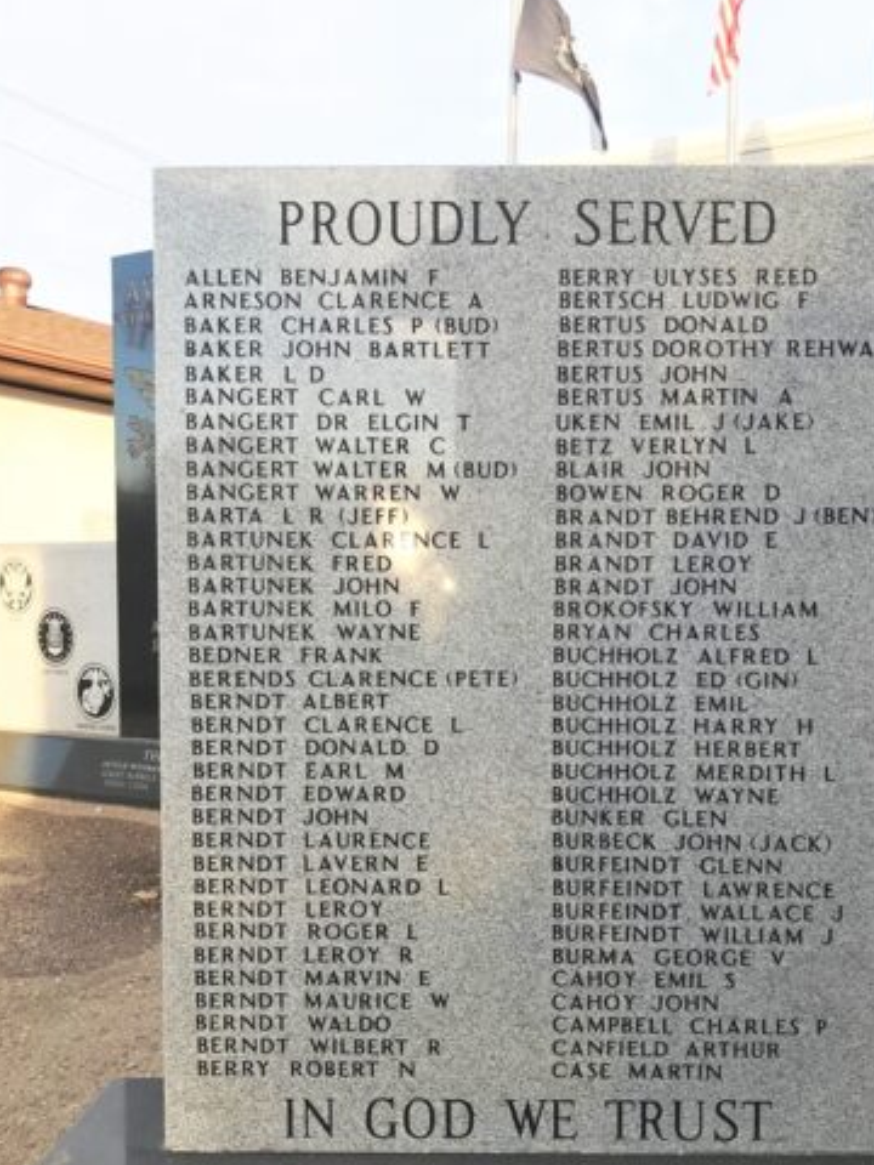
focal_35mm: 35
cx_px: 534
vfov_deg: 52.5
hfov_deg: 40.5
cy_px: 650
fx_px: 1178
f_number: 1.8
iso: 20
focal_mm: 3.99
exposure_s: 1/151
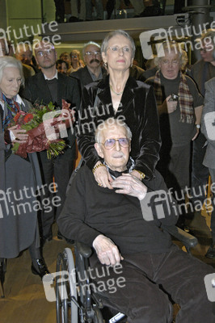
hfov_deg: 25.7
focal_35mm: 52
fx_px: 471
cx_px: 108
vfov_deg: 37.9
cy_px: 162
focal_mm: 35
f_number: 4.5
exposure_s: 1/60
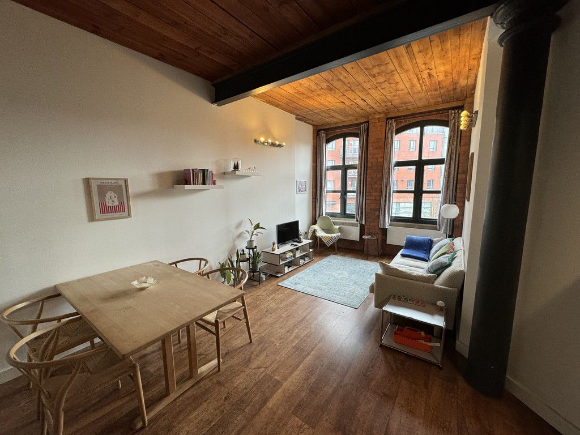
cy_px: 218
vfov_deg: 85.7
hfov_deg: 102.1
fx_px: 235
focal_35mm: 14
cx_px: 290
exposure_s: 1/100
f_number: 2.2
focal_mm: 2.22
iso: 160
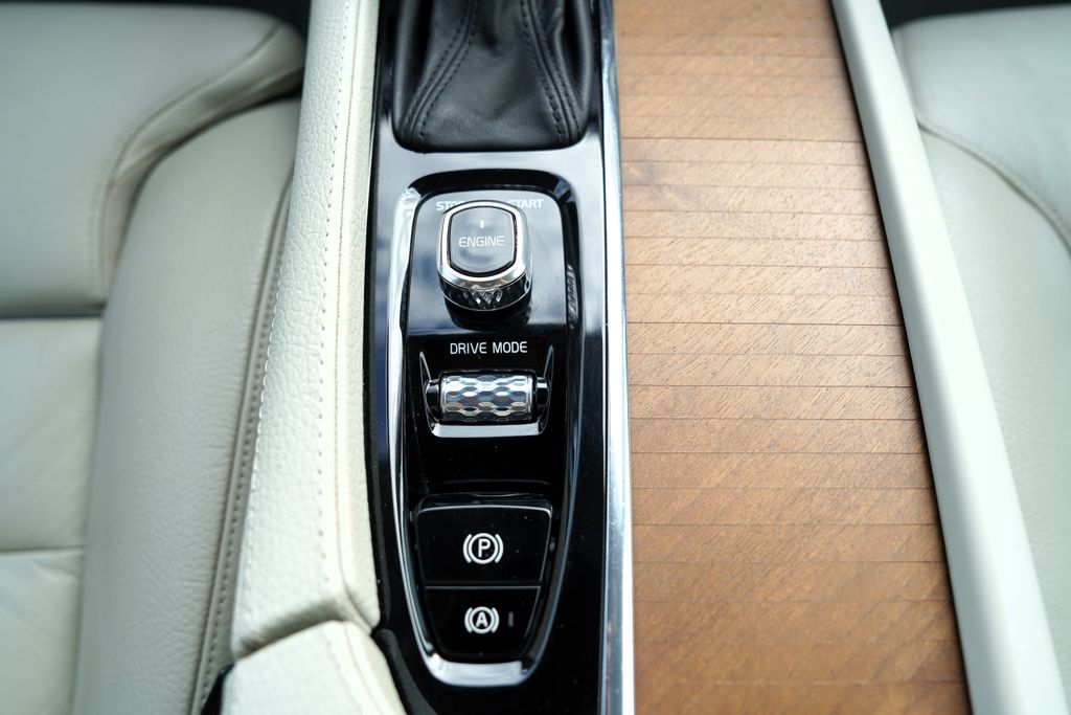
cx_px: 536
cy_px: 358
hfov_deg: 73.7
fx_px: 714
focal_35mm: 24
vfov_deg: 53.1
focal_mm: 24
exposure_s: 1/160
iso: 100
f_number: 4
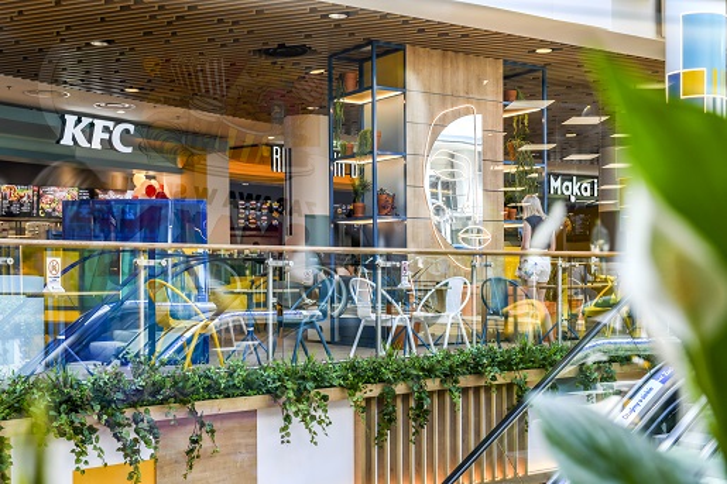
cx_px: 364
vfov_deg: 27.0
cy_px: 242
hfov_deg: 39.6
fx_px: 1009
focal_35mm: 50
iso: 320
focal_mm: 50
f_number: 5
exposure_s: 1/125
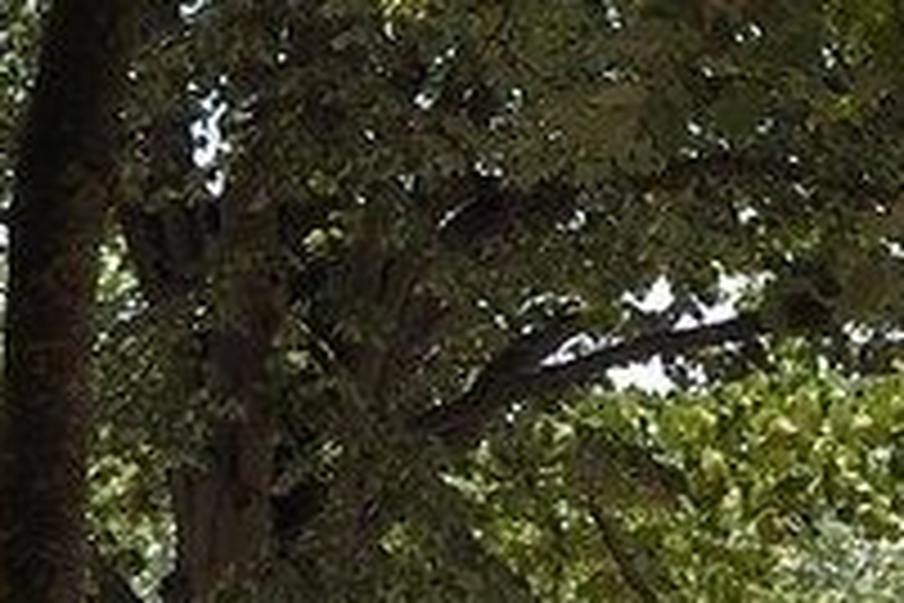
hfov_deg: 5.3
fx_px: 8989
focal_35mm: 358
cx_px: 3162
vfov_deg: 3.8
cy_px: 1012
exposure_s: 1/250
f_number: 9
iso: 200
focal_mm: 45
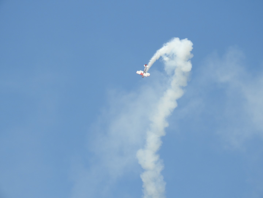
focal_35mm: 220
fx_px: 1671
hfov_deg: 9.0
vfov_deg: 6.8
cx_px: 132
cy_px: 99
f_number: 5.3
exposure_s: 1/800
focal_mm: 39.4
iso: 100
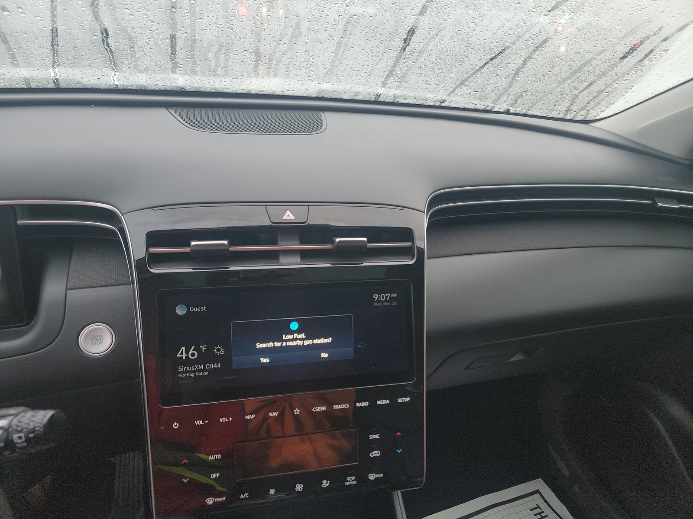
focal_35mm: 24
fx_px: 480
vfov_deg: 56.8
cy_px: 260
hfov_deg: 71.6
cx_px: 346
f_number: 1.8
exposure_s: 1/59
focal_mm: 6.7
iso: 136
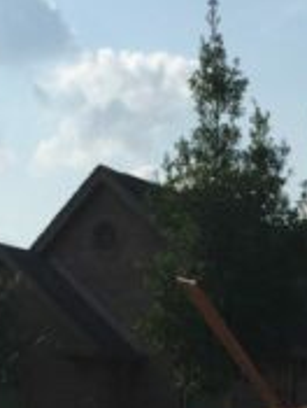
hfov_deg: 12.5
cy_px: 532
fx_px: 1402
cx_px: 181
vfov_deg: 15.7
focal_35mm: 119
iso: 32
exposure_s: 1/6623
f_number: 2.2
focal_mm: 4.15
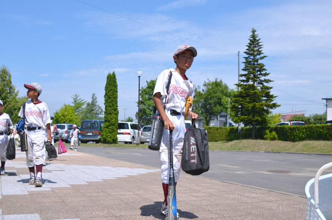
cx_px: 166
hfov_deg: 46.5
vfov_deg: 31.8
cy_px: 110
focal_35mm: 42
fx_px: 387
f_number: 7.1
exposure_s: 1/1600
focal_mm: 28
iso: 400
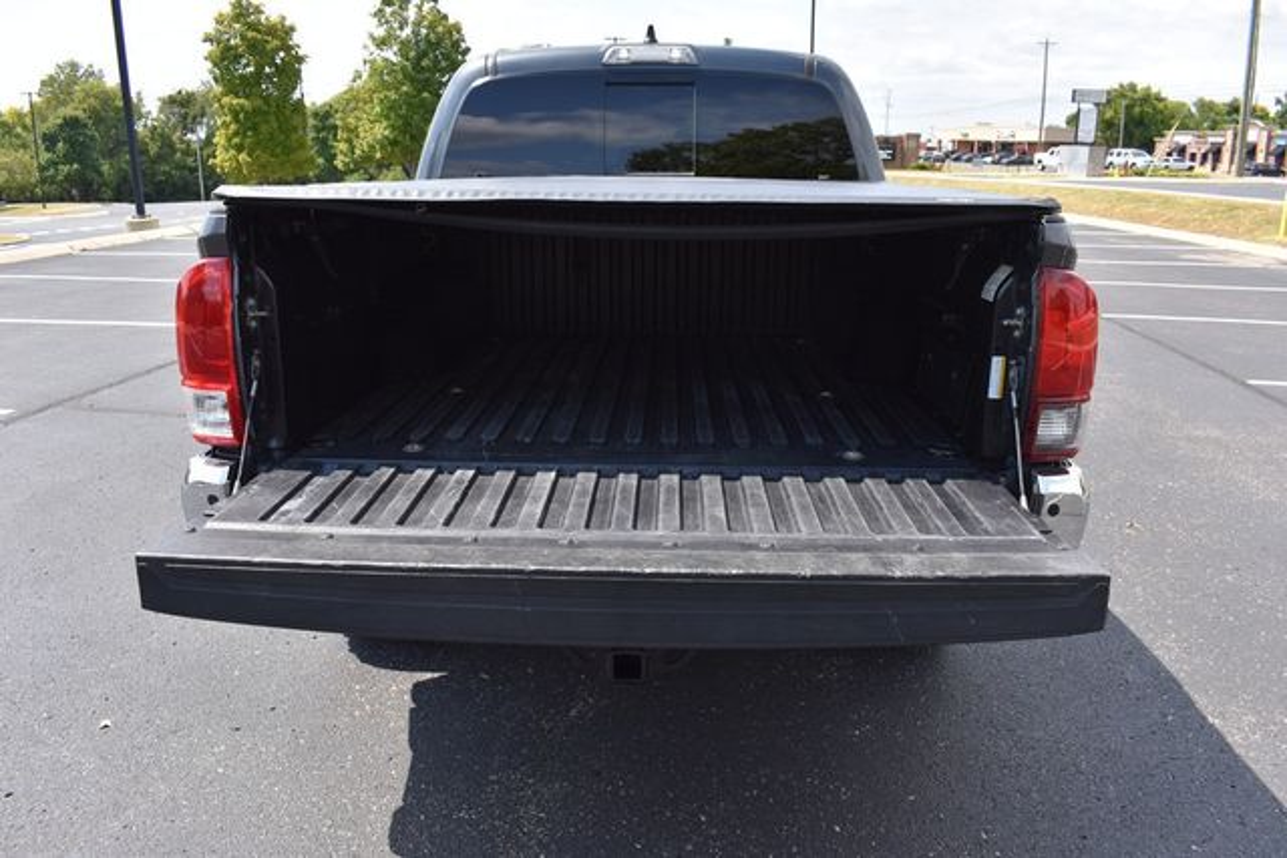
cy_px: 429
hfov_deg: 67.4
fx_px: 965
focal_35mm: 27
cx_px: 644
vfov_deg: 48.0
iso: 180
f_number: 8
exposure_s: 1/250
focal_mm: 18
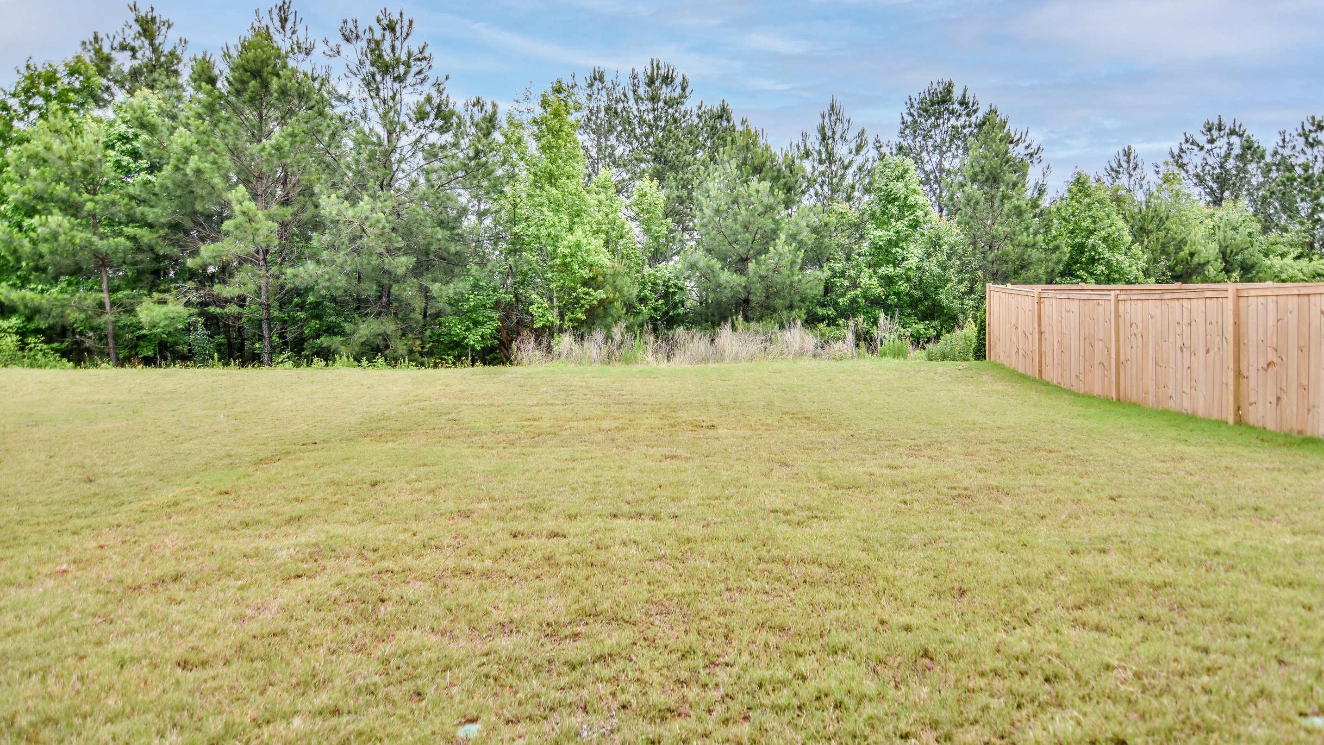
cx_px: 689
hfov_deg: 90.9
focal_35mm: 19
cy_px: 304
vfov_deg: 59.1
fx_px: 652
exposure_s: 1/1250
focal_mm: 11
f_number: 2.8
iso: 160
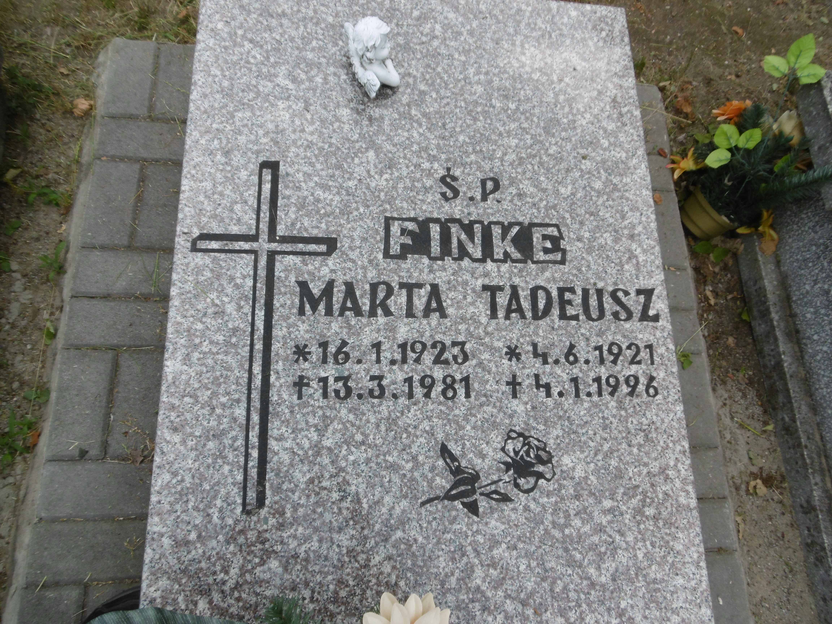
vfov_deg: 56.8
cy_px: 312
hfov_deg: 71.6
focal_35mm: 24
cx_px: 416
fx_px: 577
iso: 100
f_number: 3.1
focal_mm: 4.3
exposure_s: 1/640
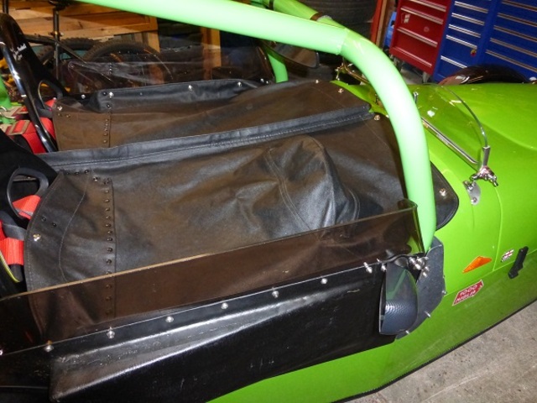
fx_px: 388
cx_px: 268
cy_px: 202
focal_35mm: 25
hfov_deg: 69.4
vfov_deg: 54.9
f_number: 3.3
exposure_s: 1/60
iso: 800
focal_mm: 4.3
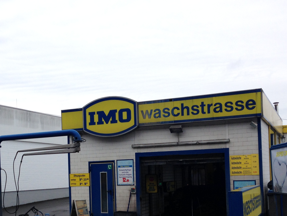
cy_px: 172
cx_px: 103
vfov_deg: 27.0
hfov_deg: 35.9
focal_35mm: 53
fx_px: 439
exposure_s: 1/903
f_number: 2.4
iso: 50
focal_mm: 4.12
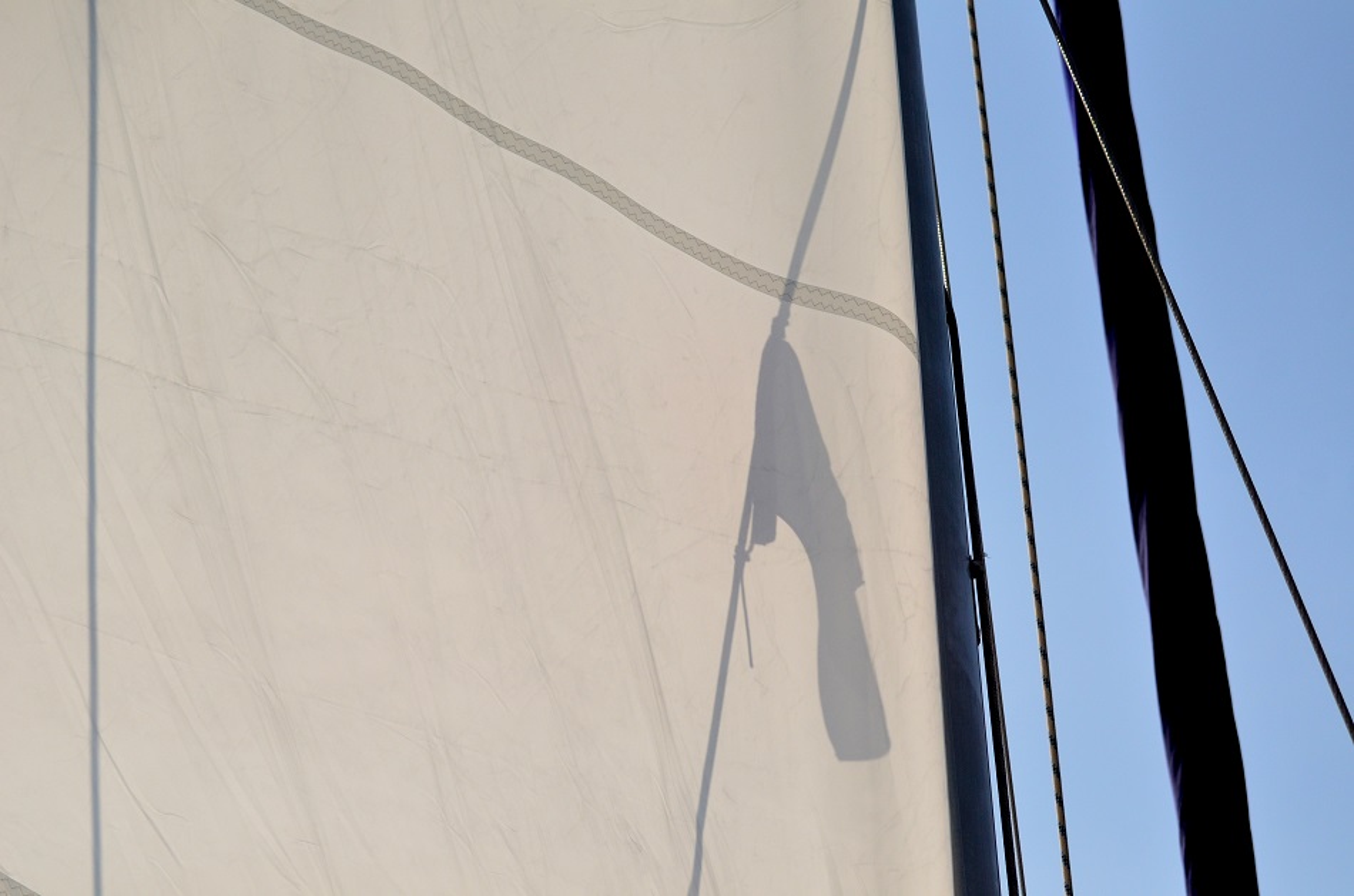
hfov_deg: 19.5
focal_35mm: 105
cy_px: 448
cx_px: 677
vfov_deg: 13.0
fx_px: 3941
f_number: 5
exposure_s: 1/6400
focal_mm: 70
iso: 640
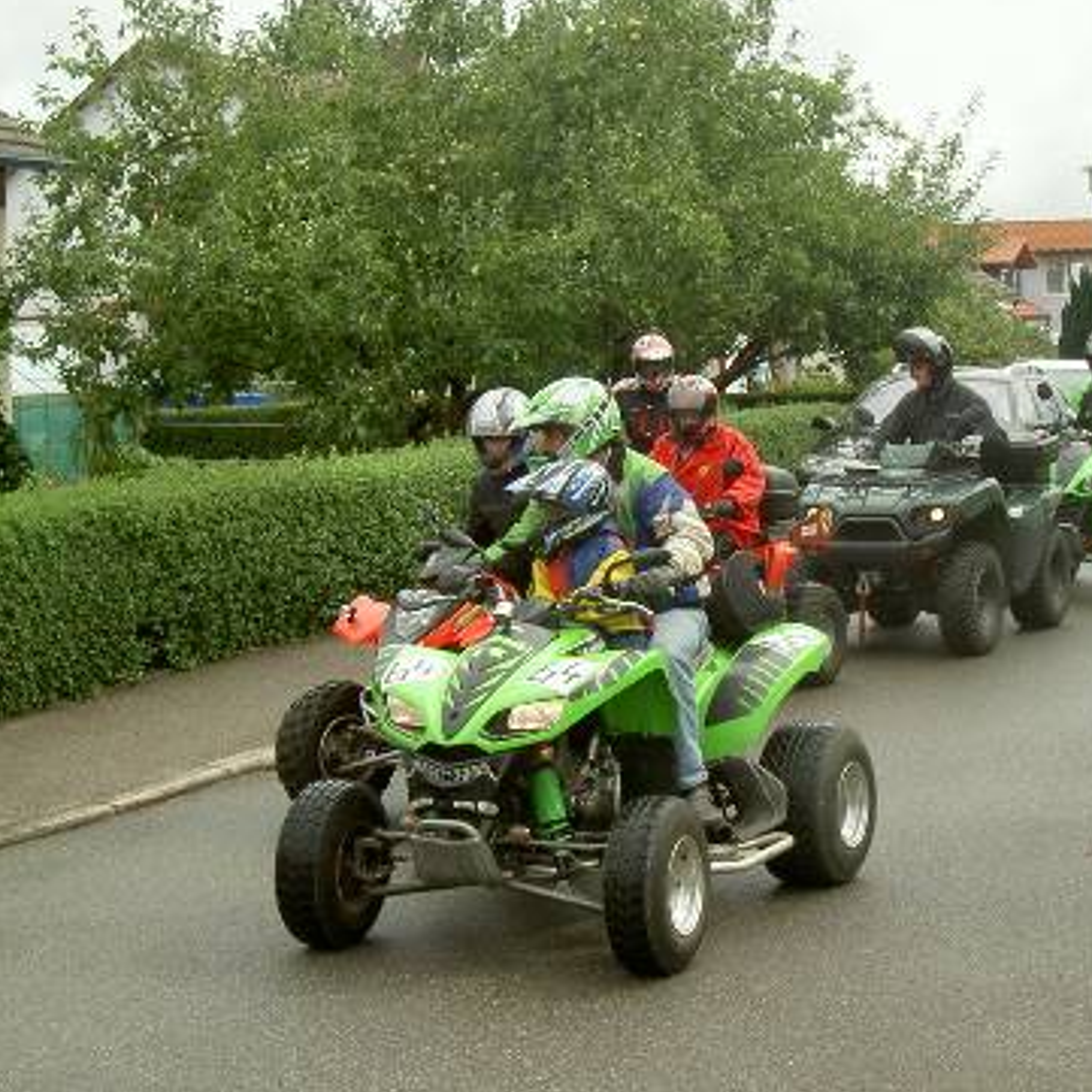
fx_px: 2463
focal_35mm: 69
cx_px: 647
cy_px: 538
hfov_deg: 25.0
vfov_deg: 25.0
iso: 50
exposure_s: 1/200
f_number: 4.9
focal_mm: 9
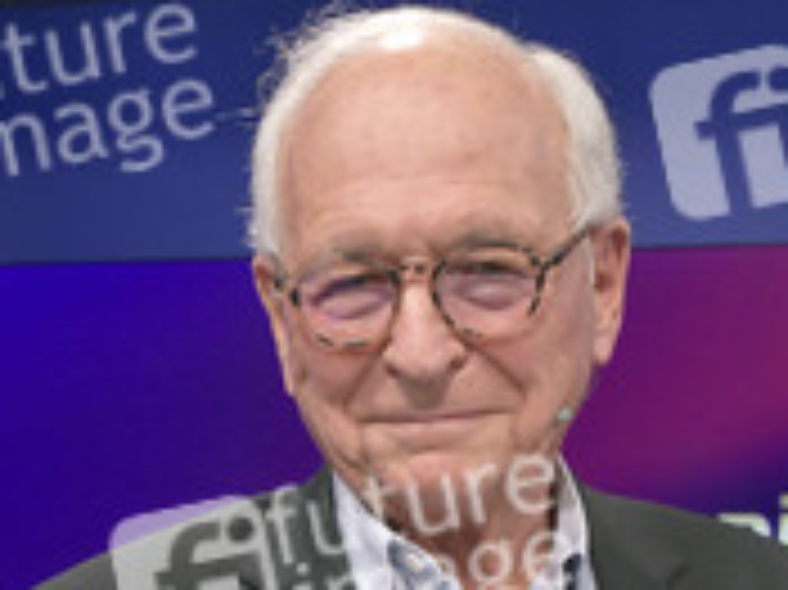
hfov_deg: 25.3
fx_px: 1752
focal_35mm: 77
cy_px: 788
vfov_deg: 17.8
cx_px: 473
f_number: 7.1
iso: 2000
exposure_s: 1/200
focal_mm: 35
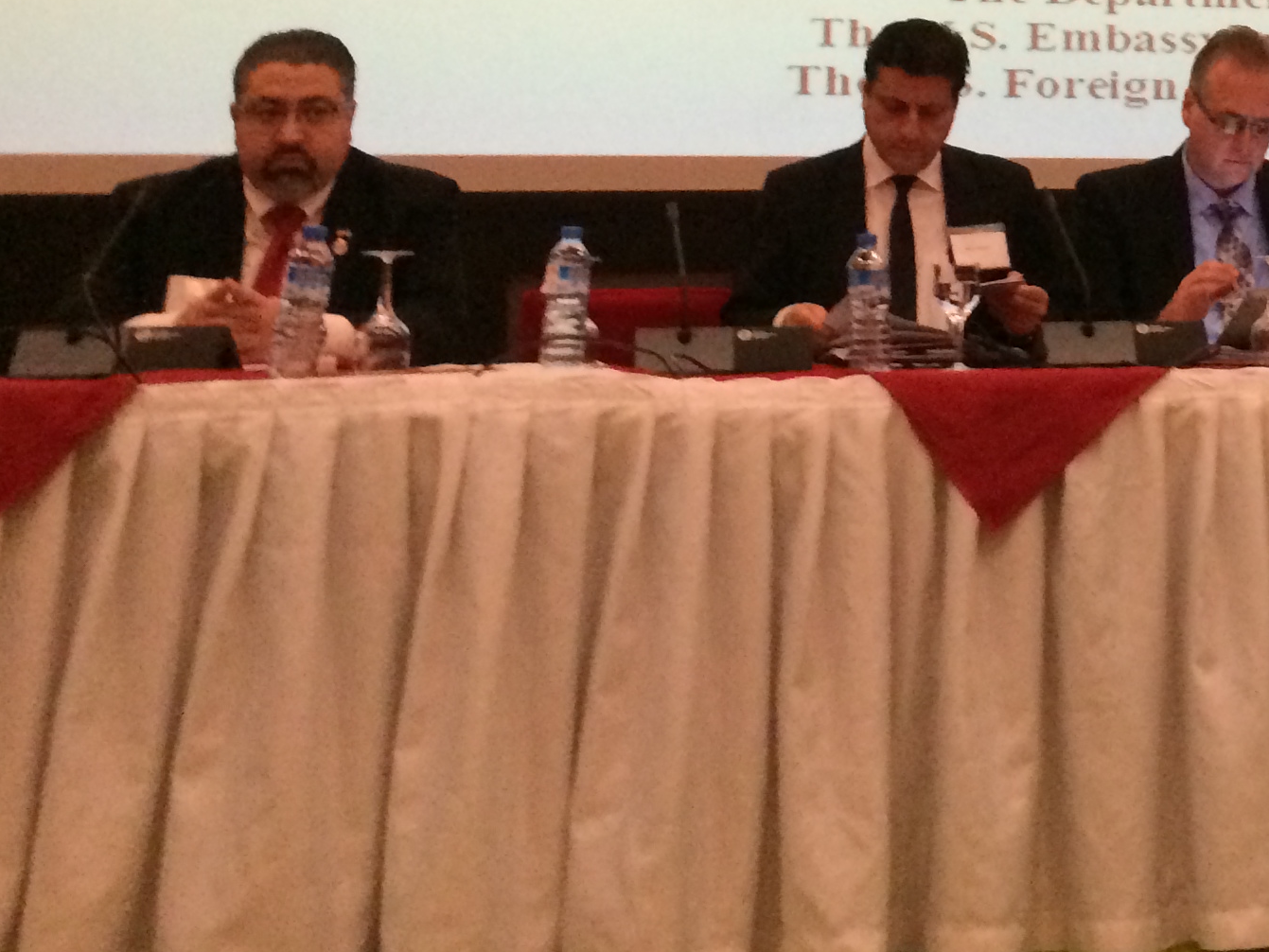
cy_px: -188
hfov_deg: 25.3
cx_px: 1278
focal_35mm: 73
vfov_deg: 19.1
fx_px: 2676
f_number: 2.2
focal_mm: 4.12
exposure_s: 1/24
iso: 320
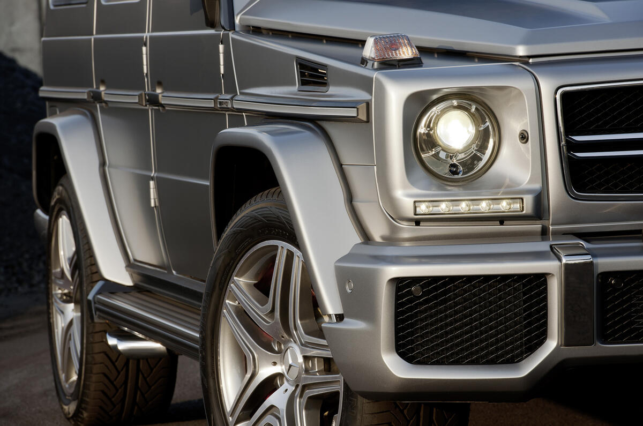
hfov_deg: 10.6
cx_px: 322
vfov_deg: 7.0
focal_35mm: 195
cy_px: 213
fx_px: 3476
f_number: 11
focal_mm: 195
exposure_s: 1/40
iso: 100
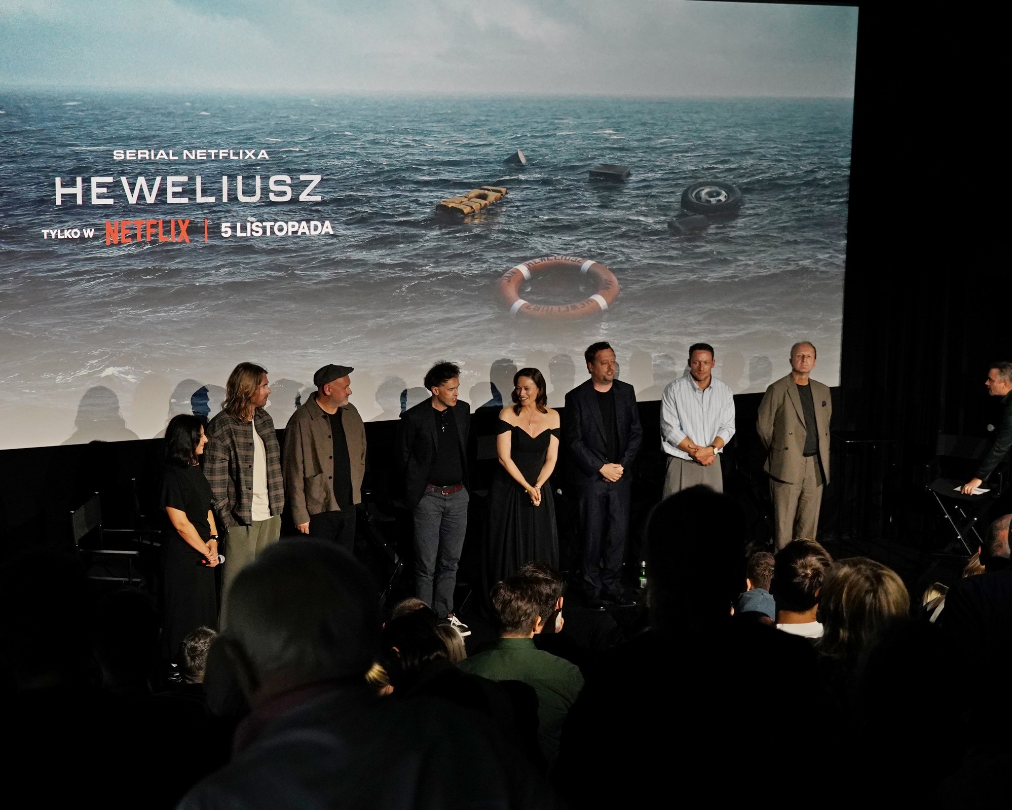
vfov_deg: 28.6
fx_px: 1588
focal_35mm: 53
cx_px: 555
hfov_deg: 35.3
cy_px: 405
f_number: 4
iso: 4000
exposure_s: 1/125
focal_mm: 47
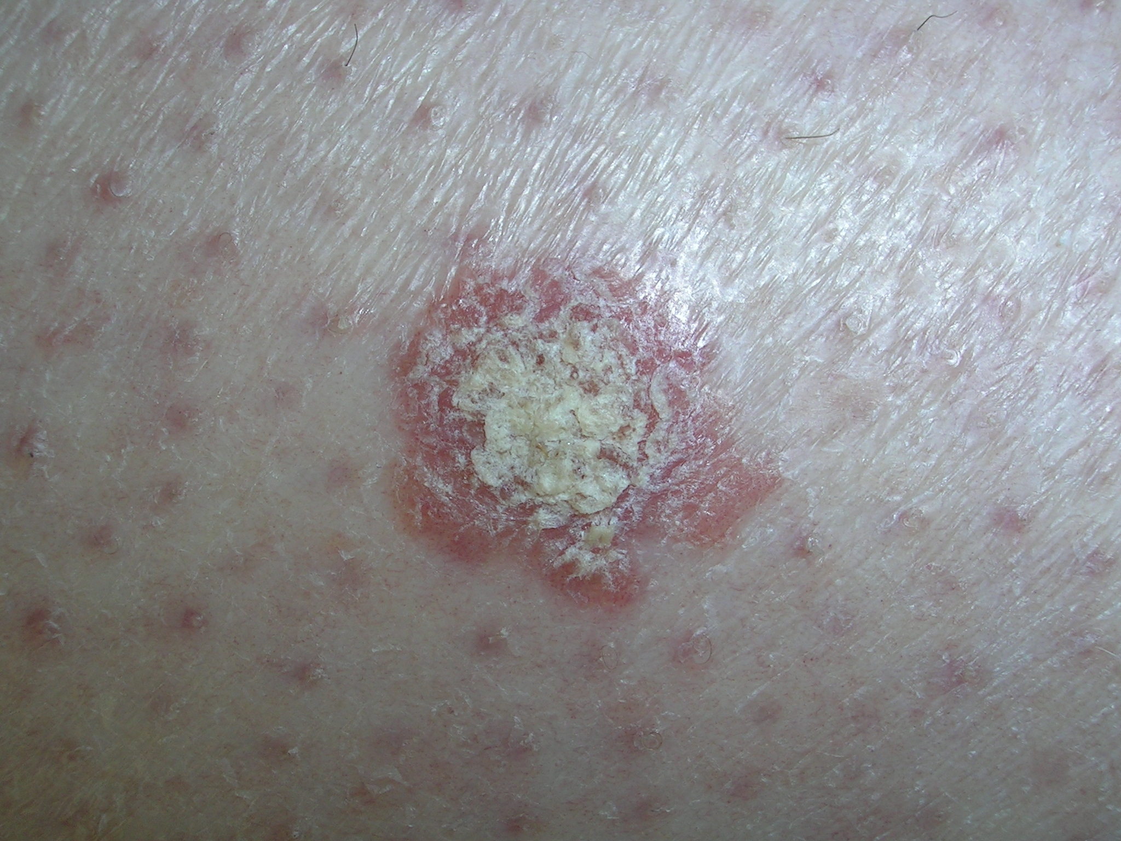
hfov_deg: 36.2
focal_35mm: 53
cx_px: 560
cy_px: 420
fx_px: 1716
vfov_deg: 27.5
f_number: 5.5
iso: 50
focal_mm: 8
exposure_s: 1/60.1
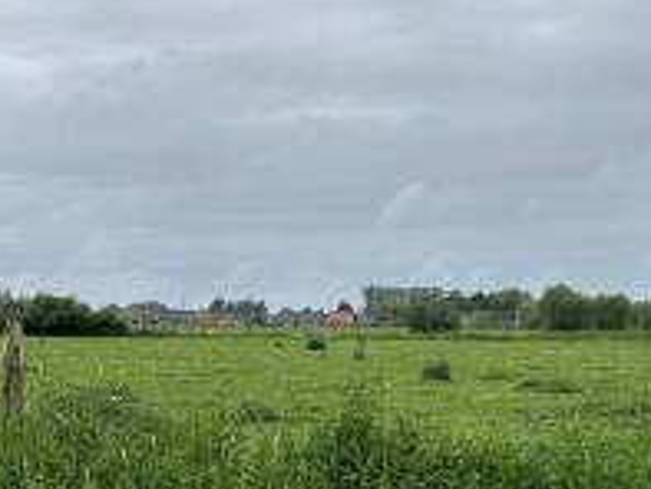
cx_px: 225
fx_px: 1487
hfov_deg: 24.6
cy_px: 413
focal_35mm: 79
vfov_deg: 18.5
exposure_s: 1/2404
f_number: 1.5
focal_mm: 5.7
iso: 50
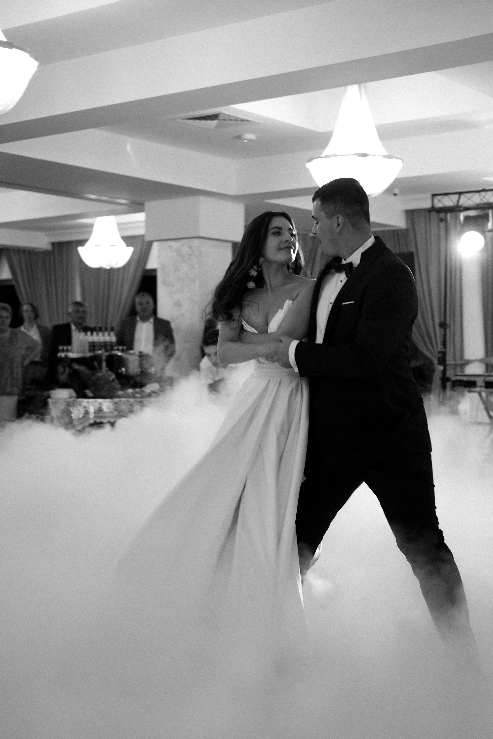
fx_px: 1089
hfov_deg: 25.5
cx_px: 246
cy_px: 370
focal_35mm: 53
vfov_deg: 37.5
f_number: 2
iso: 250
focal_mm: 35
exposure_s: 1/50
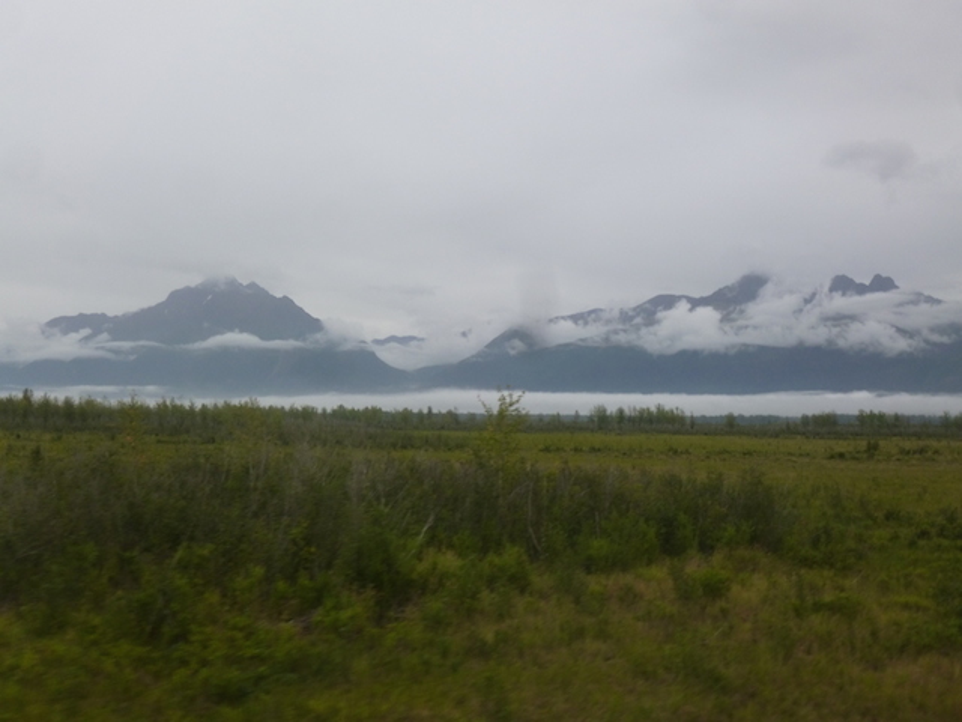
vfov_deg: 45.4
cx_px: 481
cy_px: 361
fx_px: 862
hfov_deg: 58.4
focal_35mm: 31
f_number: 3.4
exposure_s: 1/160
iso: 160
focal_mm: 5.6
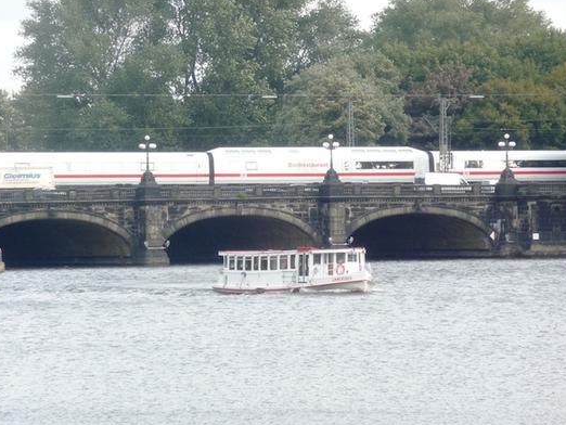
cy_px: 184
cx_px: 248
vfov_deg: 4.3
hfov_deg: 5.8
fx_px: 5611
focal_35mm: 343
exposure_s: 1/125
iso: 100
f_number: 4.9
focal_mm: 47
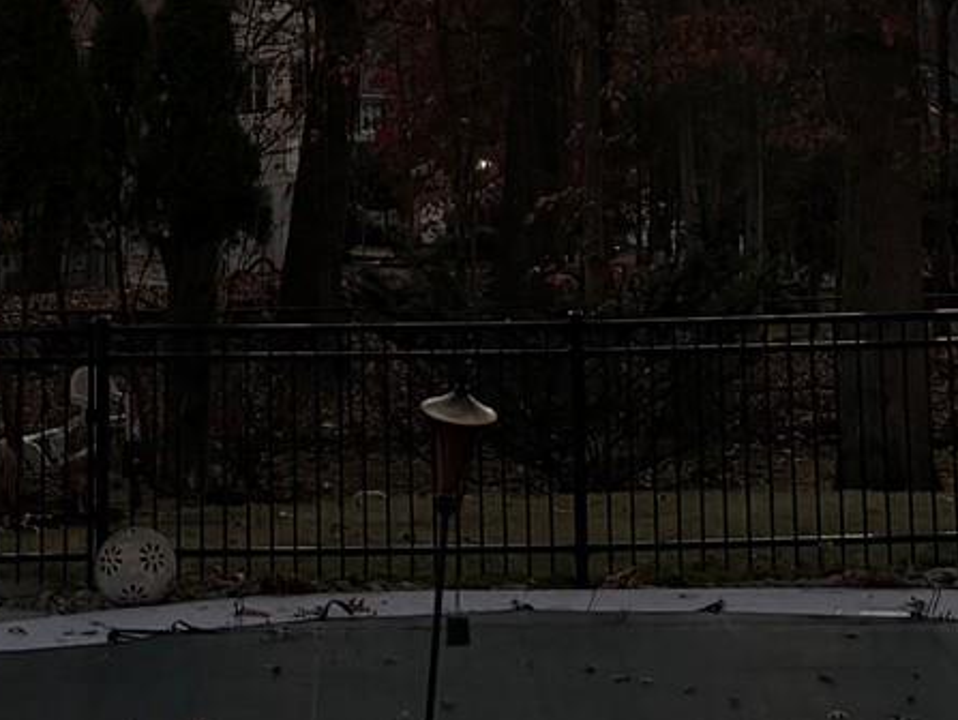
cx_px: 414
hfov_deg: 16.5
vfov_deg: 11.0
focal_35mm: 119
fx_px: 3296
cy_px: -876
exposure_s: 1/121
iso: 50
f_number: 1.6
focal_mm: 5.96
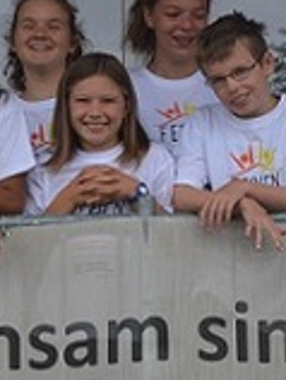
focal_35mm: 319
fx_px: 3504
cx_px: 181
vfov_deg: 6.2
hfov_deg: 4.7
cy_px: 183
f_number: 8
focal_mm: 55
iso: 200
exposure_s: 1/250
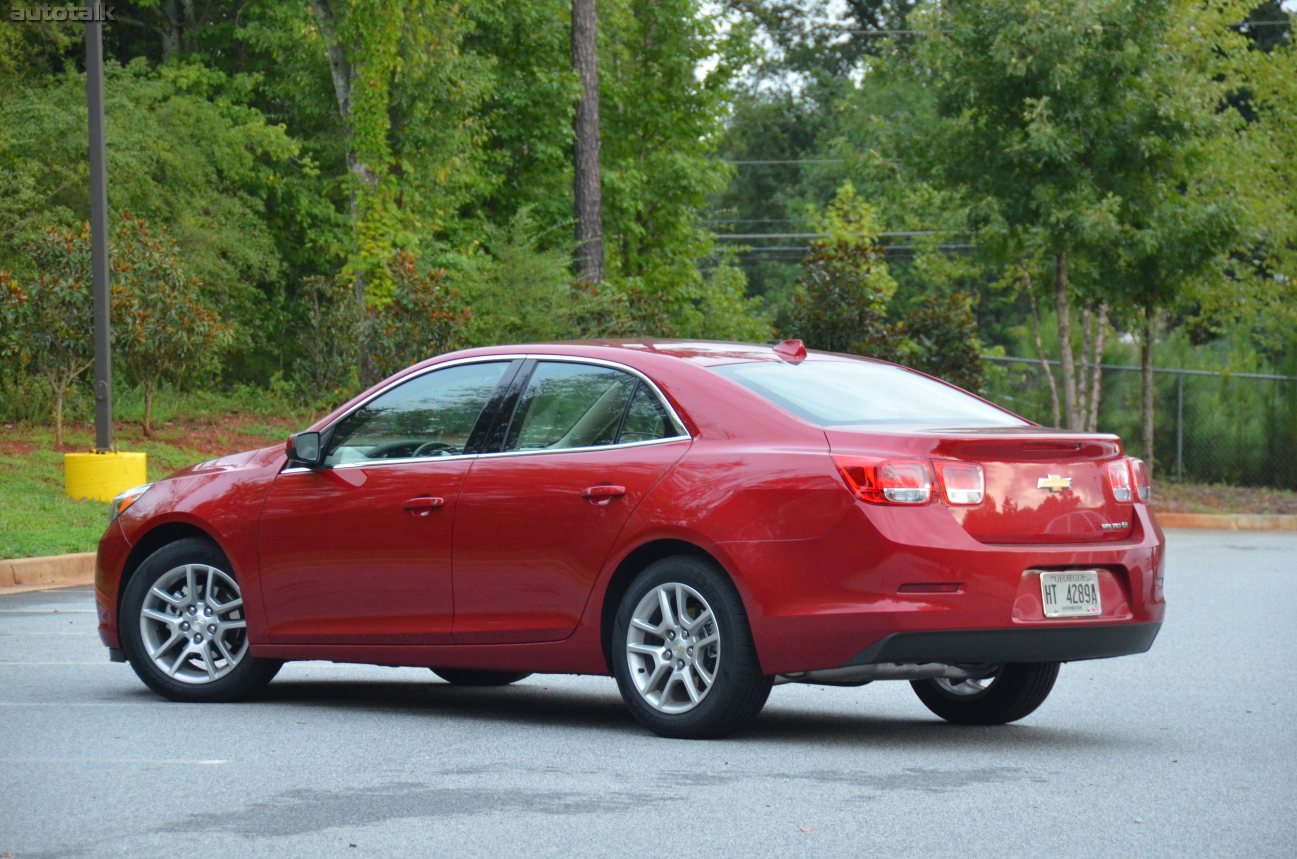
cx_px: 648
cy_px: 430
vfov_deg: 9.6
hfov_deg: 14.4
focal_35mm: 142
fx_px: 5123
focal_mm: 95
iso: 1600
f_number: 5.3
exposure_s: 1/60
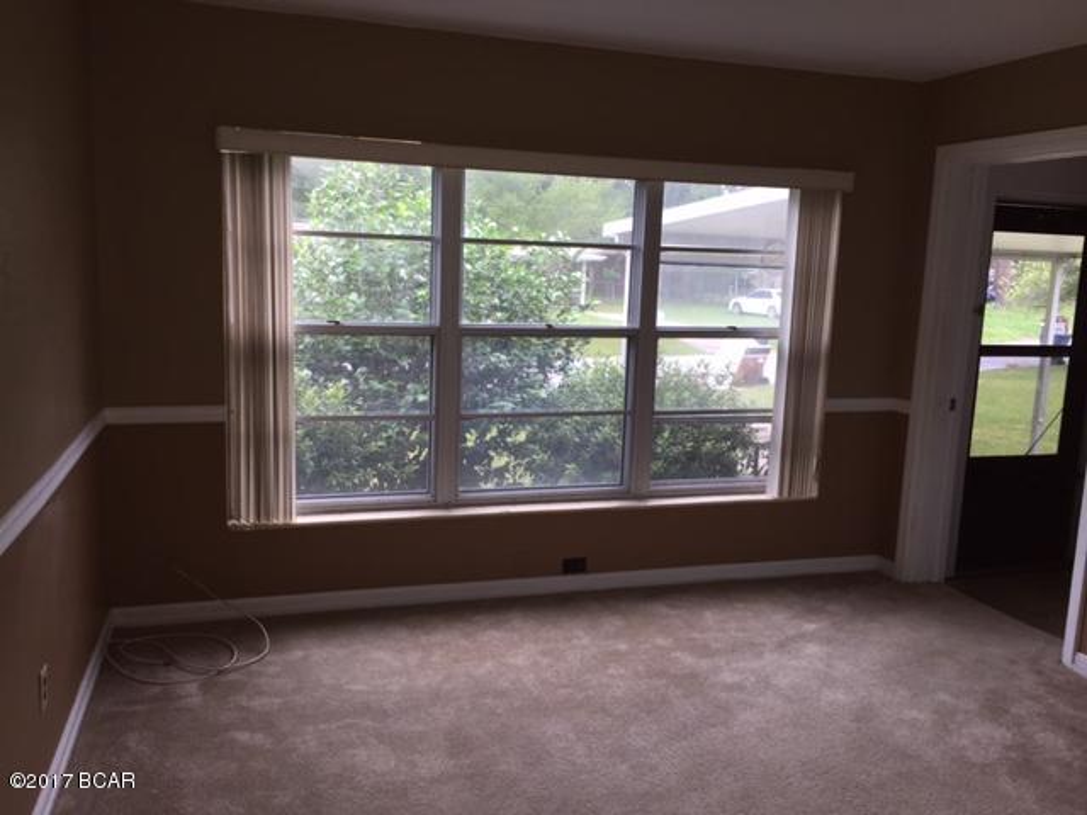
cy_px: 408
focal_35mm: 29
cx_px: 544
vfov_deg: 48.2
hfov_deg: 61.7
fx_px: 911
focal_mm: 4.15
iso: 40
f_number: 2.2
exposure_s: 1/30
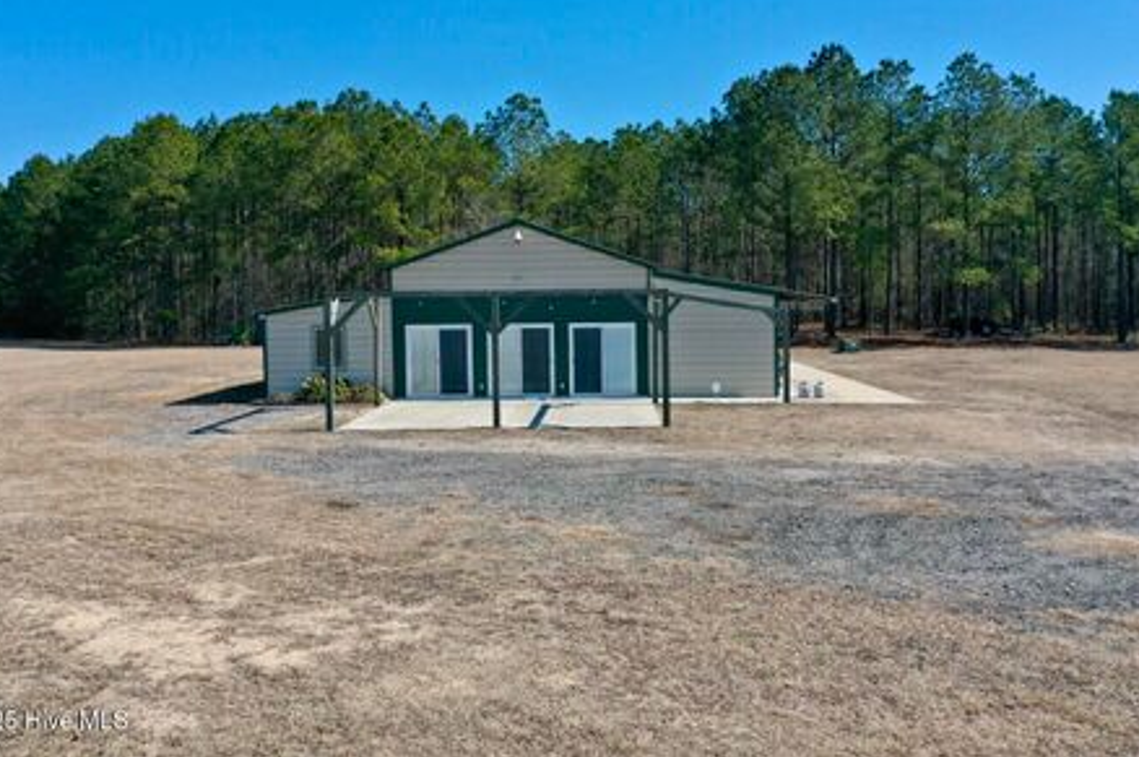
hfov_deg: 58.8
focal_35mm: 32
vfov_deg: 40.9
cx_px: 590
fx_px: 1011
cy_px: 326
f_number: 3.2
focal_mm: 10.26
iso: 100
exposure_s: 1/2000
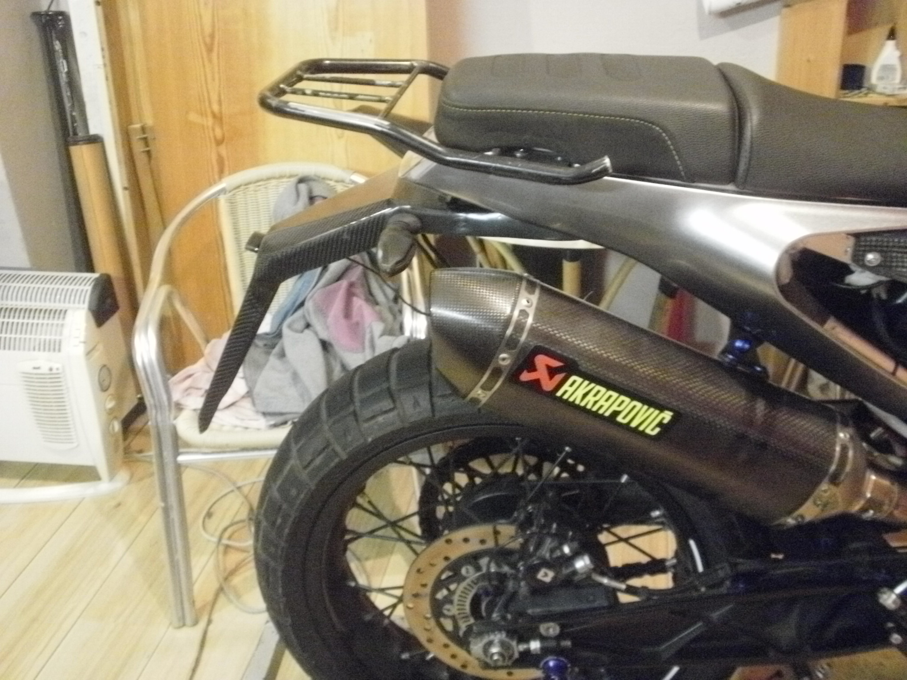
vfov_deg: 38.7
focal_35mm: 37
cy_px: 340
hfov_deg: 50.1
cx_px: 454
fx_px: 969
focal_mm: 6.51
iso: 1250
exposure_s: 1/15
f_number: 3.1
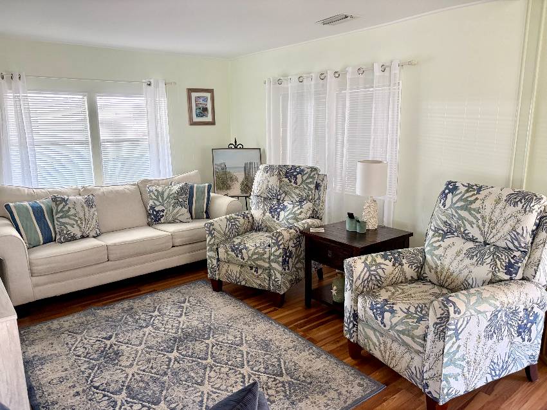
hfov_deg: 67.3
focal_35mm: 26
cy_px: 205
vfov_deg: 53.0
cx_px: 274
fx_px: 411
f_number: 1.6
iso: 400
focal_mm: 5.96
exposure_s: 1/60
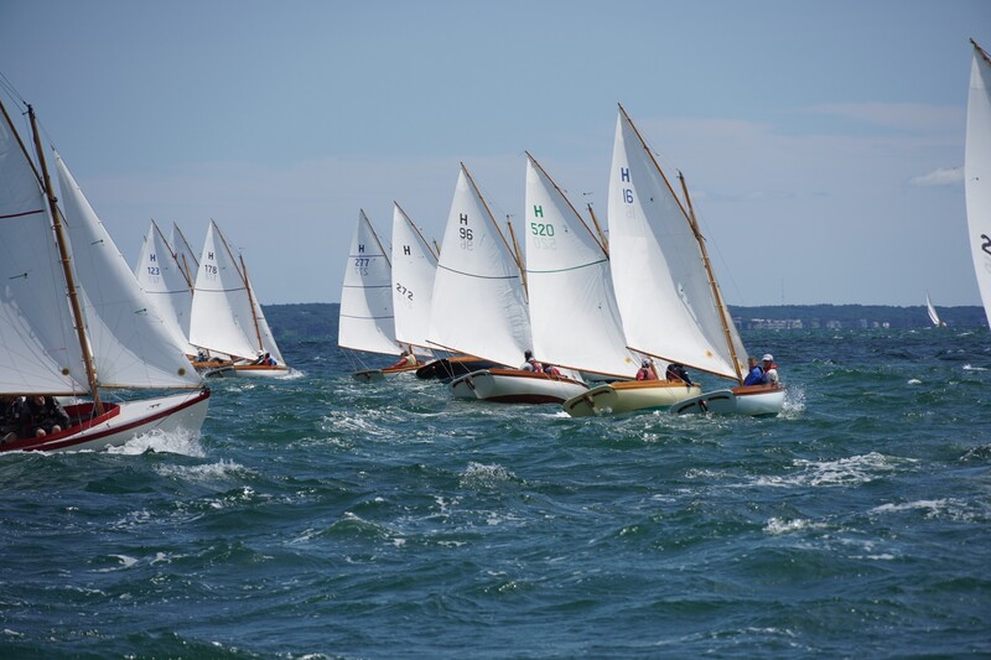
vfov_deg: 7.9
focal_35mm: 174
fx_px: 4789
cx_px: 496
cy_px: 330
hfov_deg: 11.8
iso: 160
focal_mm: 116
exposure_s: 1/1250
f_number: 5.6
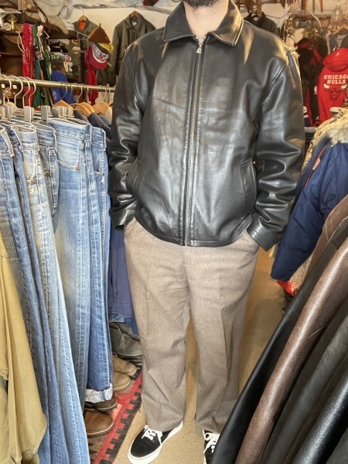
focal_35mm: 30
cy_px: 232
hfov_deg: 46.8
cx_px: 174
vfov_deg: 60.0
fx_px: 402
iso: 320
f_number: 2.2
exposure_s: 1/50
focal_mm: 2.71
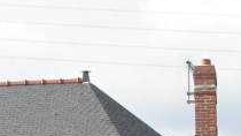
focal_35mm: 244
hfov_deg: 8.8
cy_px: 269
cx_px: -32
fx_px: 1559
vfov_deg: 4.9
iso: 100
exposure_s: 1/214
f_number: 5.9
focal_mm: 14.4
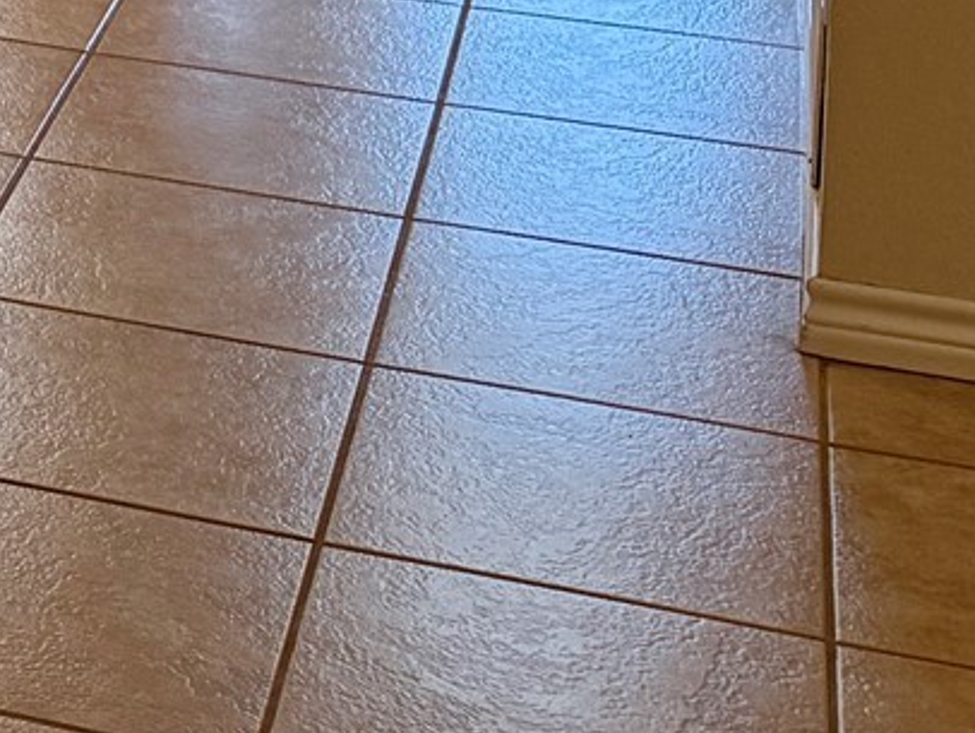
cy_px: -856
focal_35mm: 121
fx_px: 3410
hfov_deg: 14.4
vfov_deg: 10.9
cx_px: -771
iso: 320
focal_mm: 6.76
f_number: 1.78
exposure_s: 1/120
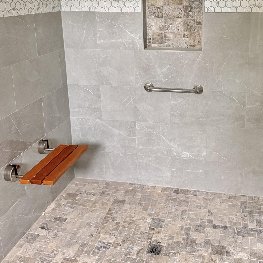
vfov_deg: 42.0
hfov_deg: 42.4
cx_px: 171
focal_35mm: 39
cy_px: 77
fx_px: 335
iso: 400
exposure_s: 1/60
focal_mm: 6.76
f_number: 1.78
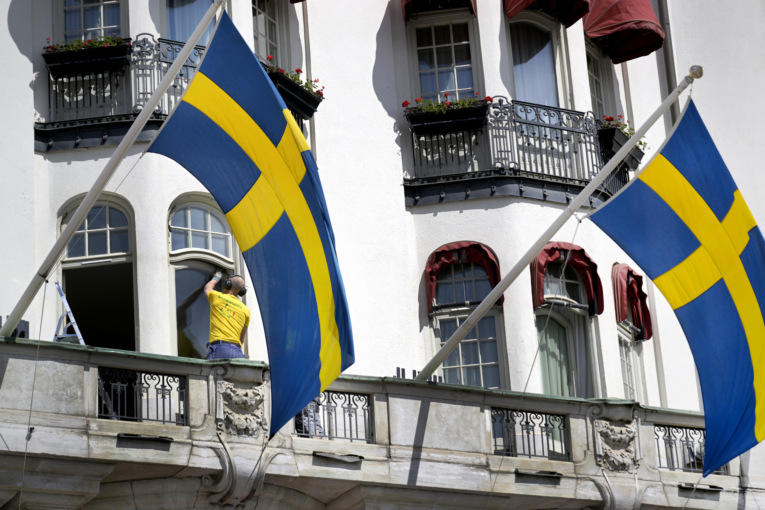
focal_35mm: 103
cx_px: 382
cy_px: 255
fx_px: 2189
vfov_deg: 13.3
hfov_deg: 19.8
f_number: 4
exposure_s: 1/1250
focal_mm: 103
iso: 64
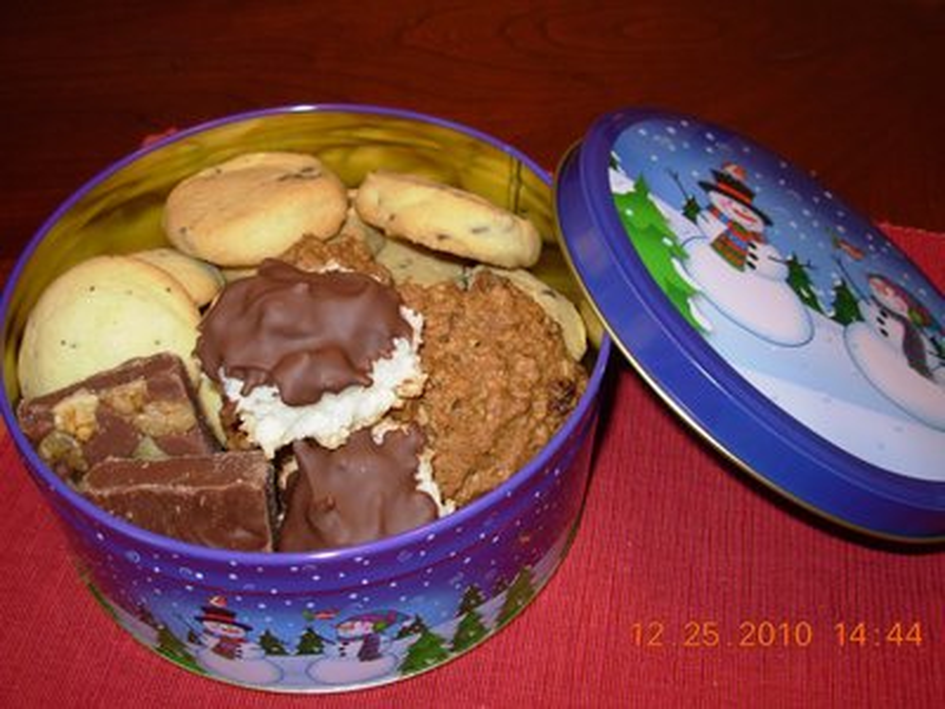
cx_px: 472
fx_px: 1037
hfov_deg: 49.0
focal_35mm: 38
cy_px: 354
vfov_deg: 37.7
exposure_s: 1/32
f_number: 2.9
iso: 50
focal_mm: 6.3
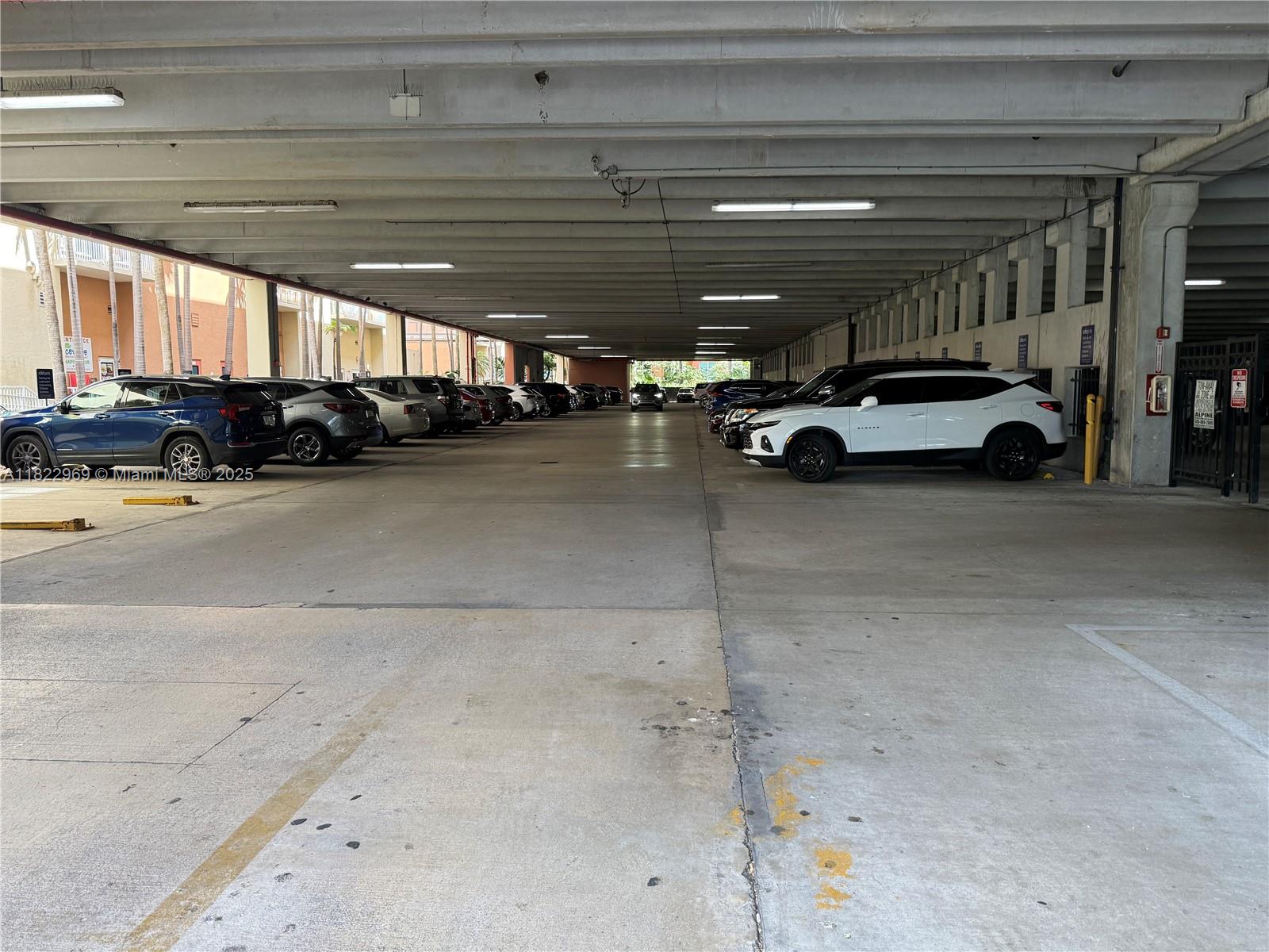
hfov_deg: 71.6
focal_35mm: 24
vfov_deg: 56.8
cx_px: 634
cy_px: 476
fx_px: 880
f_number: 1.78
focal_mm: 6.76
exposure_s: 1/195
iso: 160
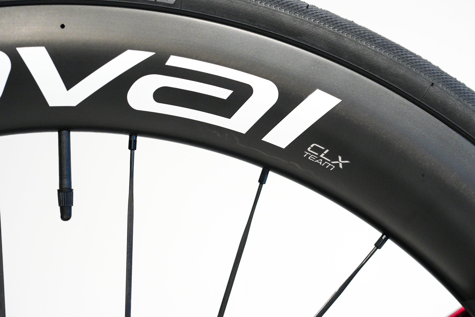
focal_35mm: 135
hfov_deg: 15.2
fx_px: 1781
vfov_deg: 10.2
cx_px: 238
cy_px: 158
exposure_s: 1/500
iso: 2000
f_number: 4
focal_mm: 135
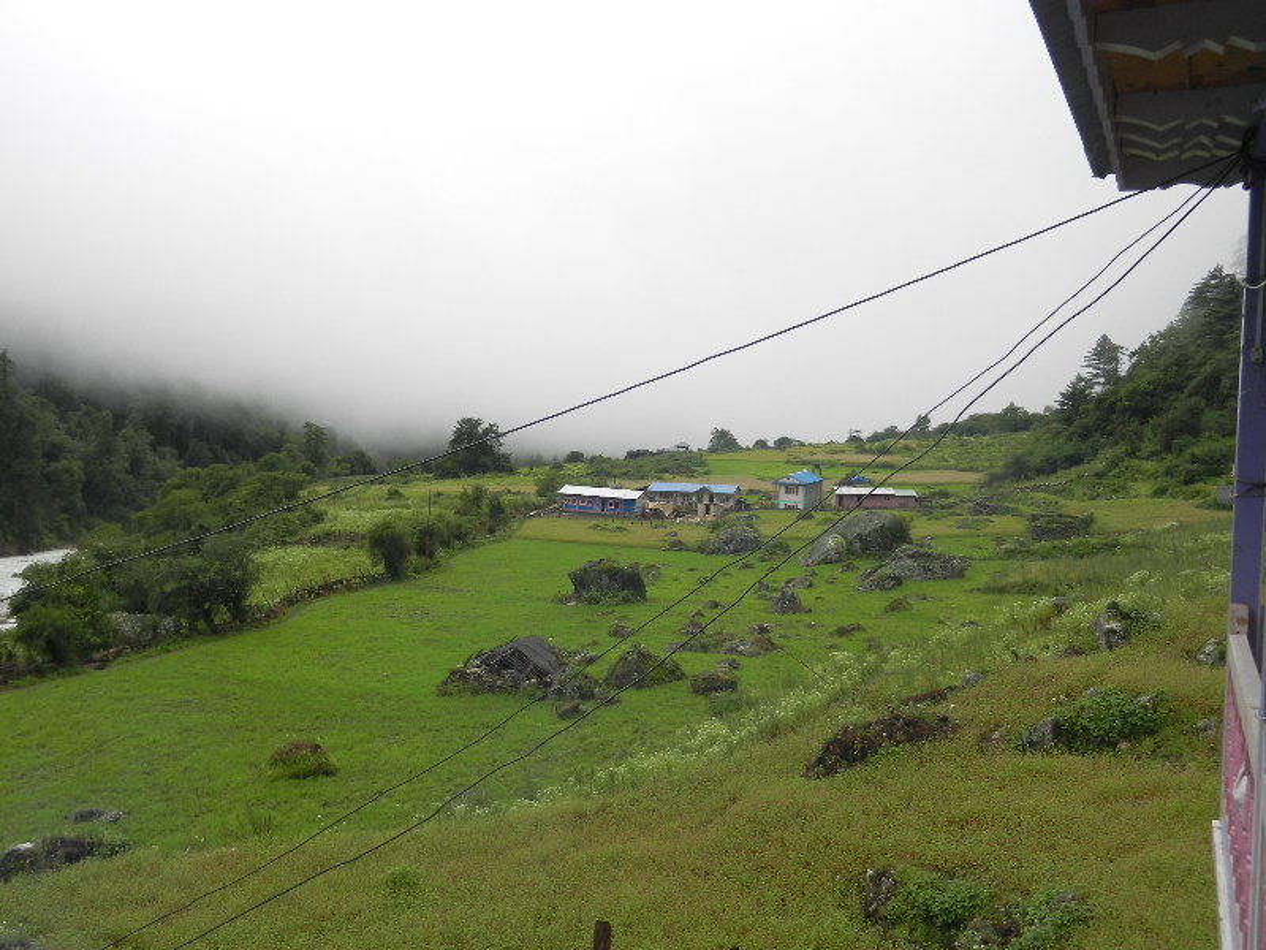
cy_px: 475
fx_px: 1207
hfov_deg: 55.4
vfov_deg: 42.9
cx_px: 633
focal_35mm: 33
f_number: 3.8
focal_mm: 5.9
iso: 160
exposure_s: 1/125
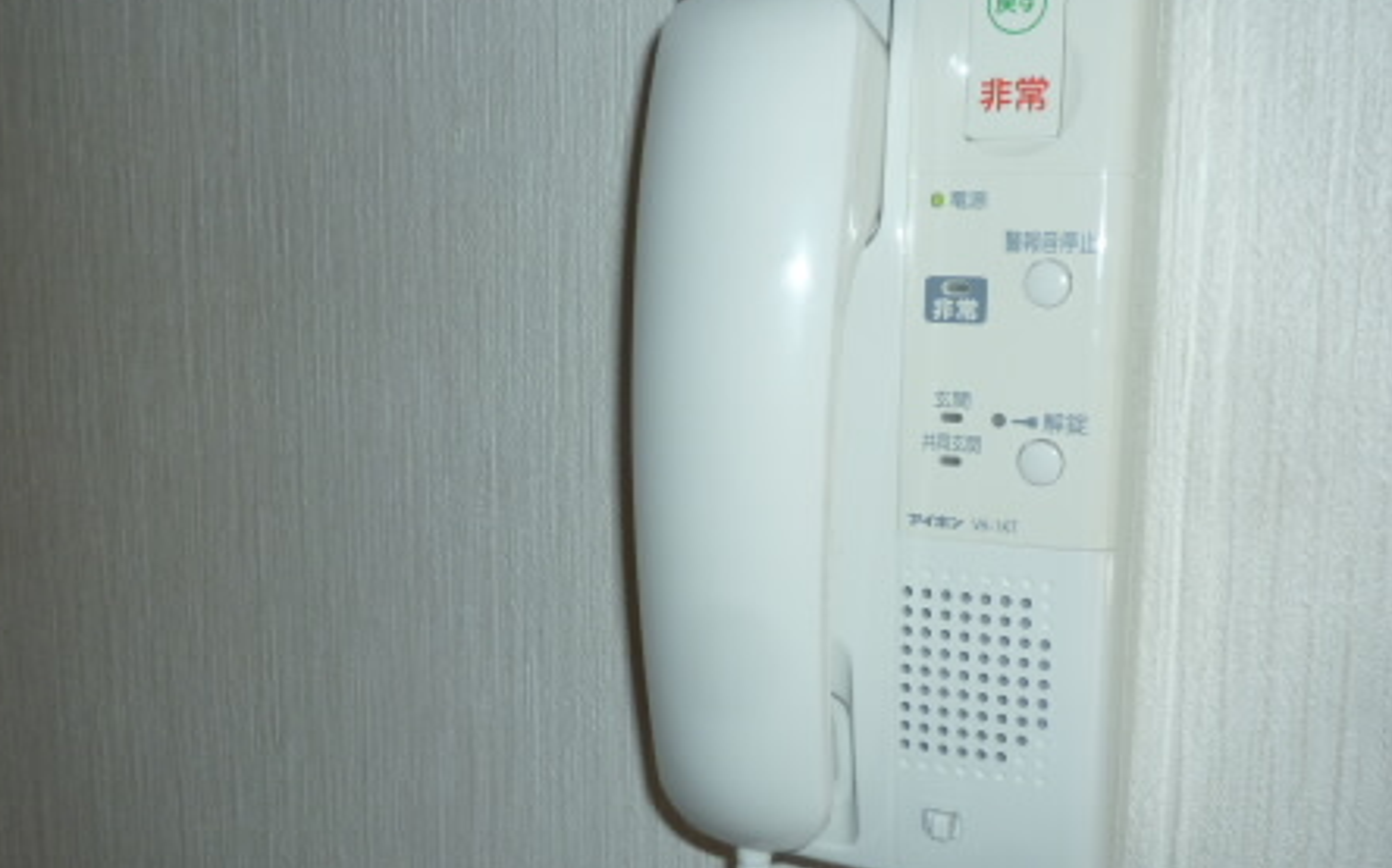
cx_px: 850
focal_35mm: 38
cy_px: 500
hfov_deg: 51.2
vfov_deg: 33.5
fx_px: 1441
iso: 100
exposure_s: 1/30
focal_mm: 4.4
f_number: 4
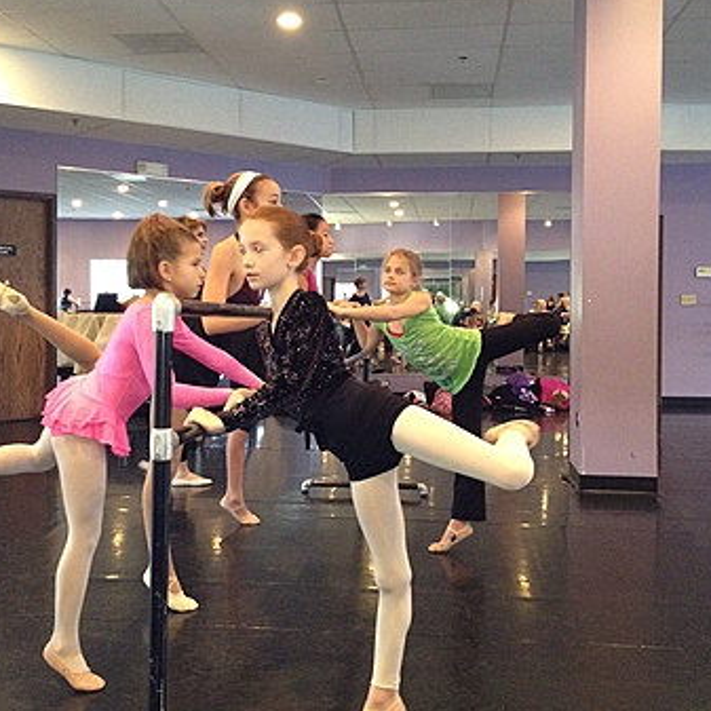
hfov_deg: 38.3
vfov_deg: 38.3
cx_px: 354
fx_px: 1022
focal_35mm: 44
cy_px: 325
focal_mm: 4.28
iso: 400
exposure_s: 1/20
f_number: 2.4
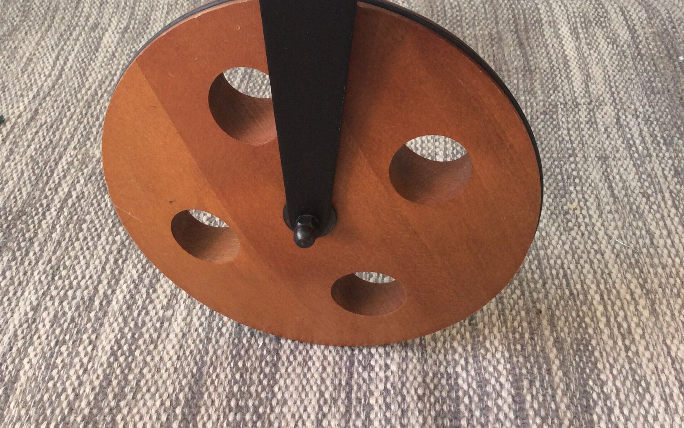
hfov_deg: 43.5
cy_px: 9
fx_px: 858
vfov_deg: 26.6
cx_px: 337
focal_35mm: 46
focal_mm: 3.3
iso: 50
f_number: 2.4
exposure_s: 1/50
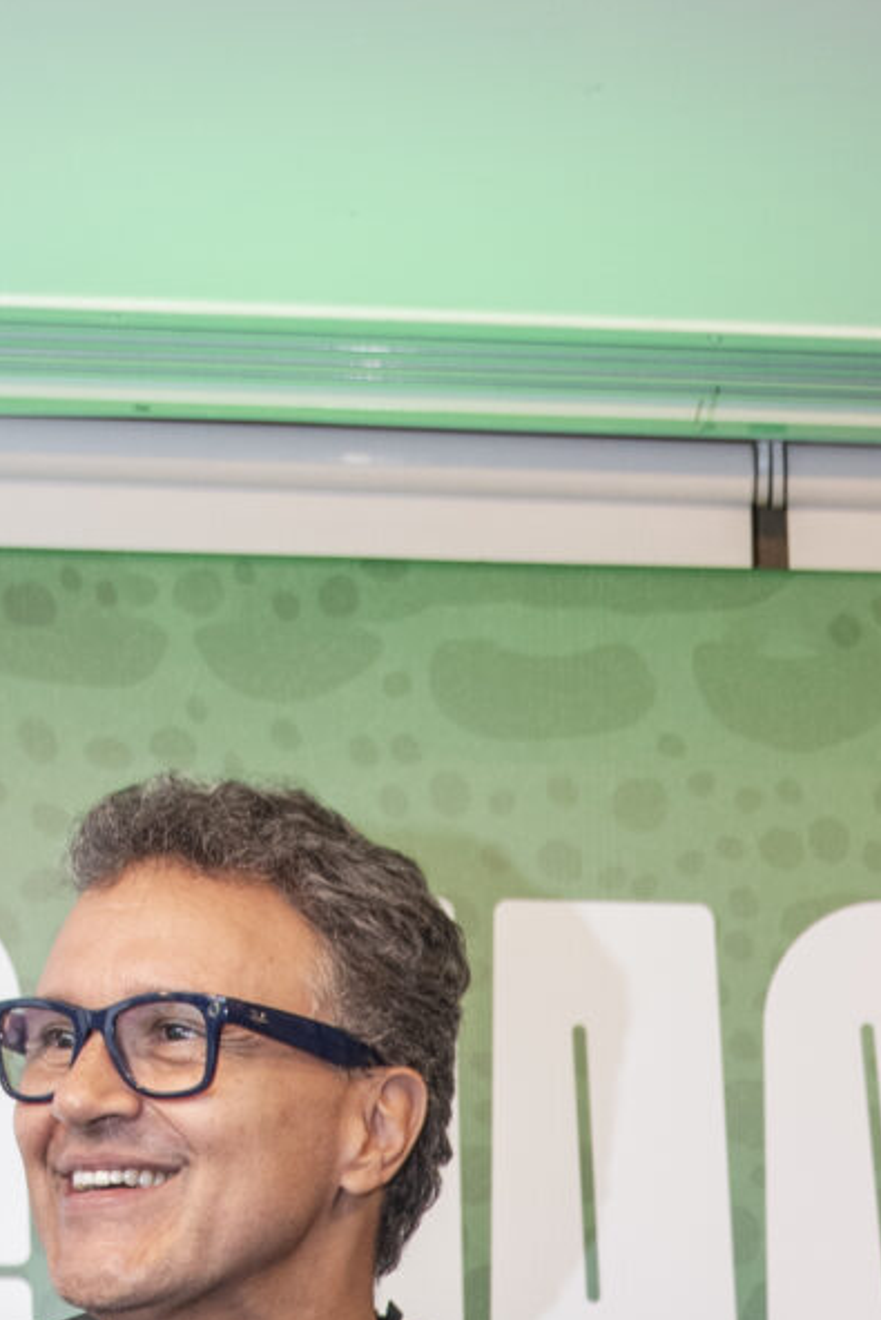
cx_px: 1328
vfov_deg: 12.4
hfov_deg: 9.1
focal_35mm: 147
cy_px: 2615
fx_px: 5393
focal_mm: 34
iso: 640
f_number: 4.5
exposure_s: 1/50
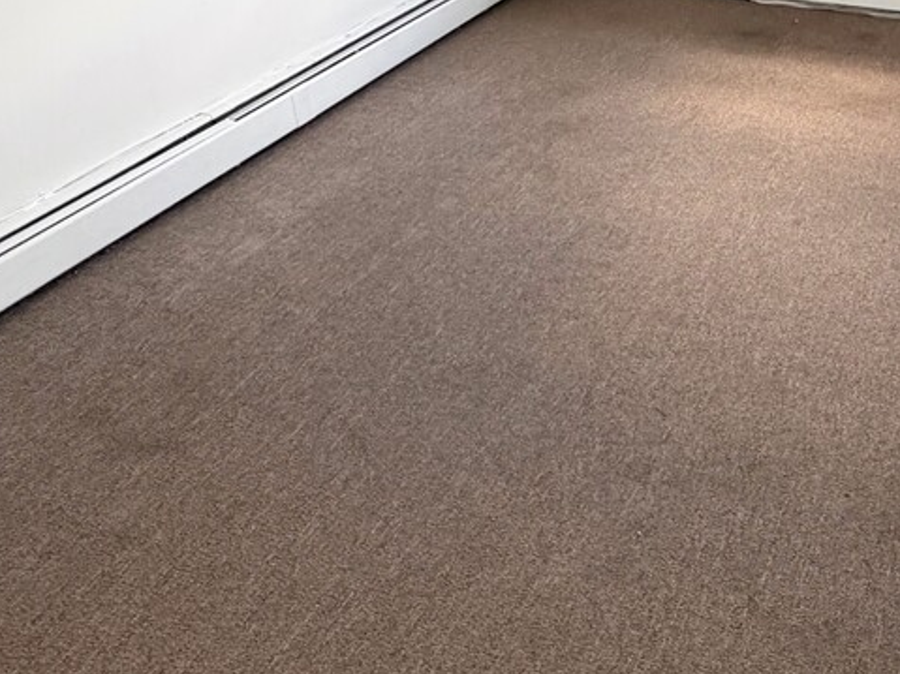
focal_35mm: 39
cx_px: 668
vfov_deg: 34.1
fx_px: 1014
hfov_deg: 46.3
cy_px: 30
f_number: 2.2
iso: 320
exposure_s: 1/93
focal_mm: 2.22
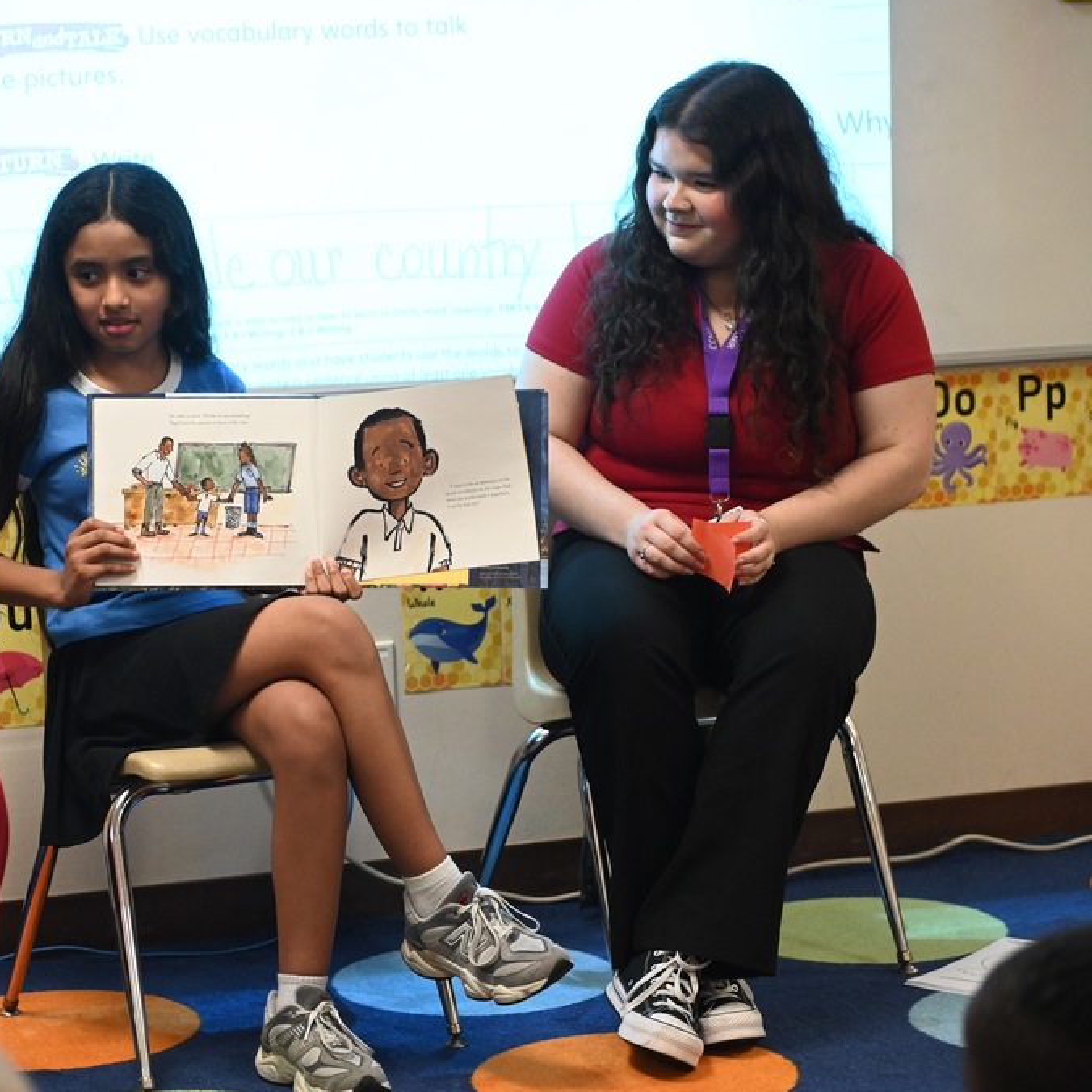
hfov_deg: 19.2
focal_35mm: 90
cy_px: 544
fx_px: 3212
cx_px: 291
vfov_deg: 19.3
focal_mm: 70
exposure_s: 1/250
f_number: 2.8
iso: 3200
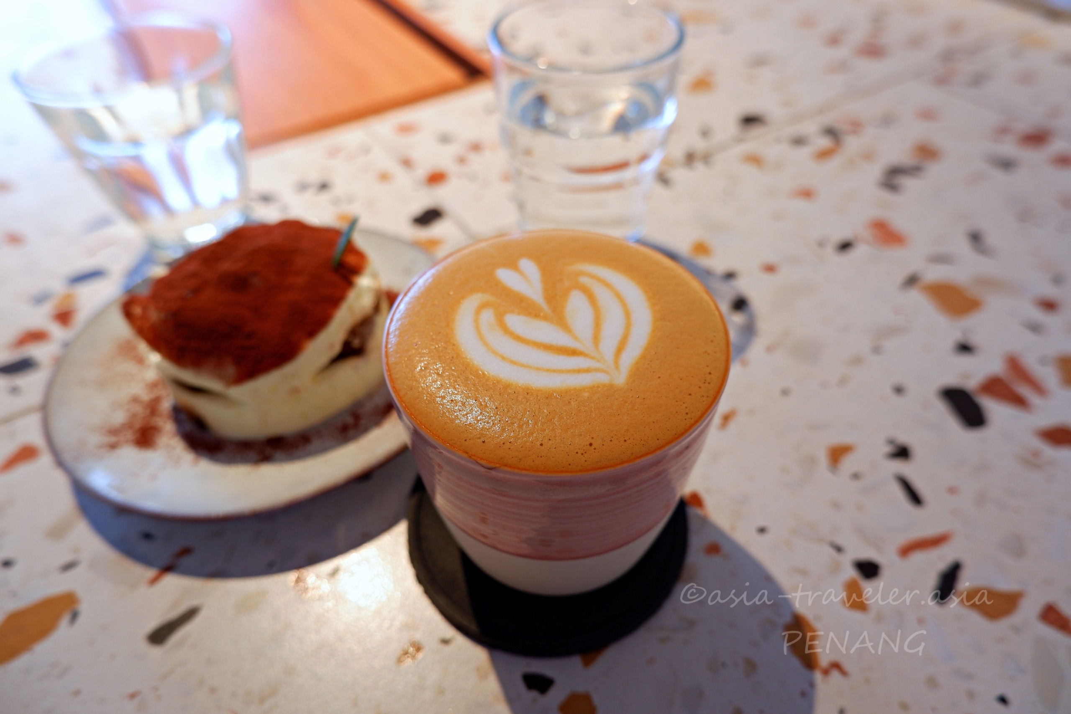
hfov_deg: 76.1
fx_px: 684
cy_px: 357
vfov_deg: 55.1
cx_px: 536
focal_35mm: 23
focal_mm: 15
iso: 200
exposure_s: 1/34
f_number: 3.5
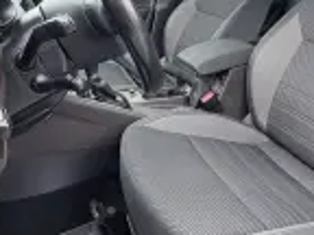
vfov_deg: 37.6
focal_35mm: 35
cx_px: 159
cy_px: 17
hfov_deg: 52.6
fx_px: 317
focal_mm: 2.22
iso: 160
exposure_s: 1/121
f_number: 2.2
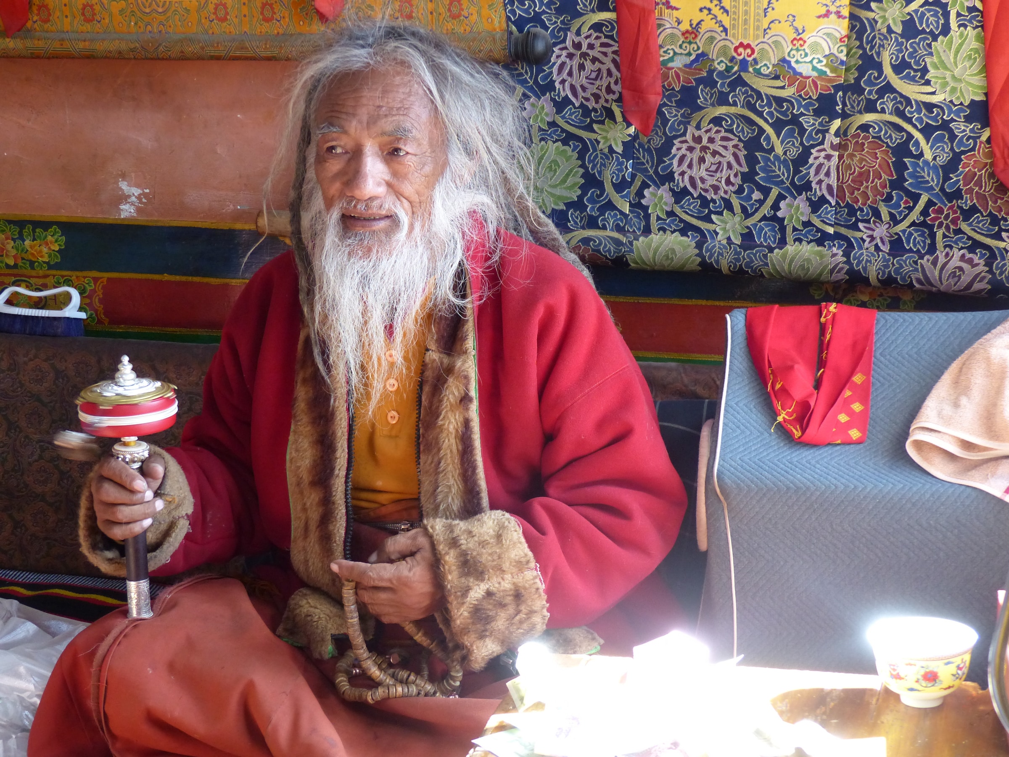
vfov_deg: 19.6
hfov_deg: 26.0
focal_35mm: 75
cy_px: 378
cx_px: 504
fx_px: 2186
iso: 320
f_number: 2.8
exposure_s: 1/60
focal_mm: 13.5
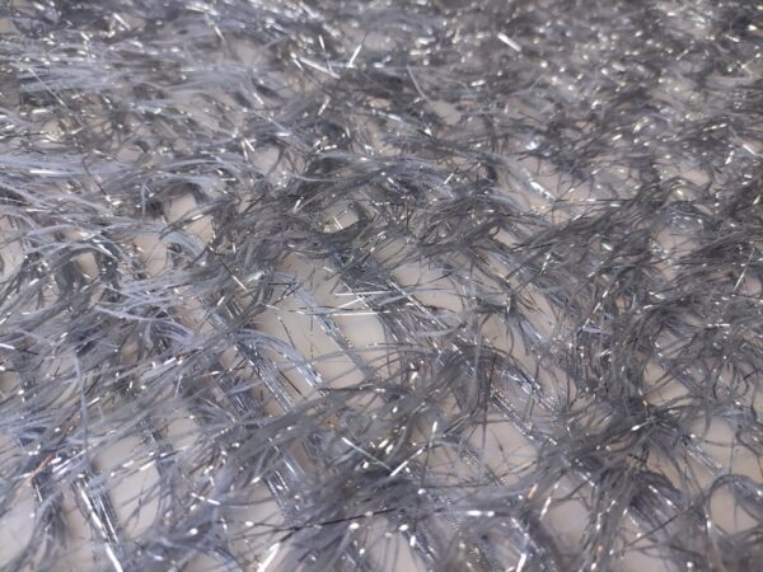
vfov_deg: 54.9
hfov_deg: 69.4
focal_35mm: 25
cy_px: 286
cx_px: 382
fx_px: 551
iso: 250
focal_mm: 5.43
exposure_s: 1/200
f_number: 1.89
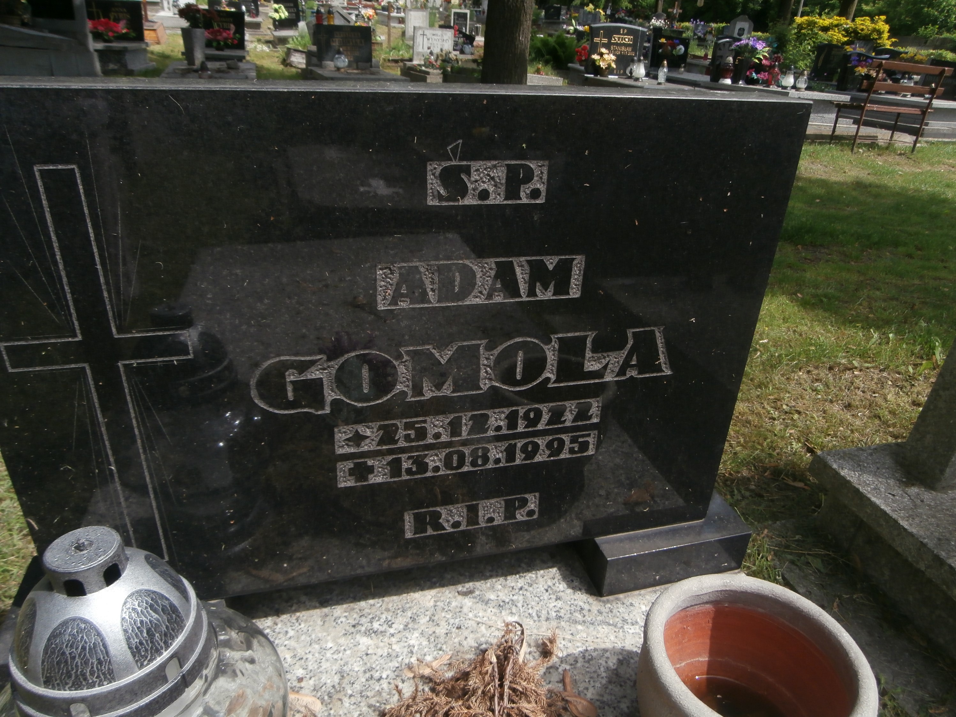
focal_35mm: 24
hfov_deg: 71.6
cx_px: 478
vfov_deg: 56.8
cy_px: 358
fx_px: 663
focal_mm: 4.2
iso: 100
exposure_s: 1/640
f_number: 3
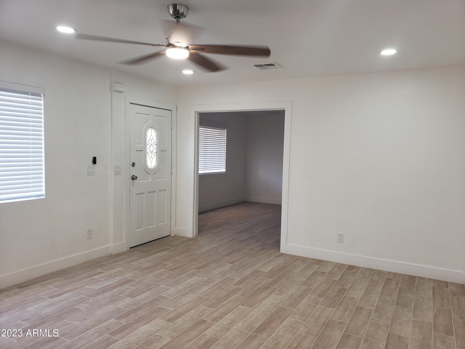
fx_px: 349
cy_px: 174
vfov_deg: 53.1
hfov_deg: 67.3
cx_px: 232
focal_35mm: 26
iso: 80
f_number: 2.4
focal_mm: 4.3
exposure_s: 1/60
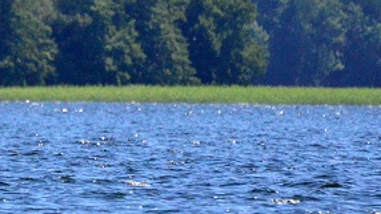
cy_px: 53
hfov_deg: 1.3
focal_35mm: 1645
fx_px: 16622
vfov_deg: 0.7
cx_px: 77
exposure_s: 1/8000
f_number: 5.6
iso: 2200
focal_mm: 300
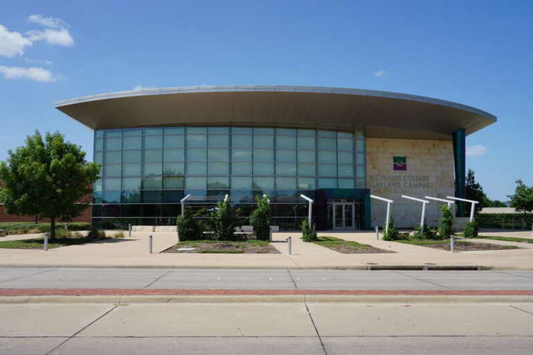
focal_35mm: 30
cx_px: 266
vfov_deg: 43.6
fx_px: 444
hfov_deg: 61.9
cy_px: 178
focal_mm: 20
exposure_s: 1/160
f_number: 11
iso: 100
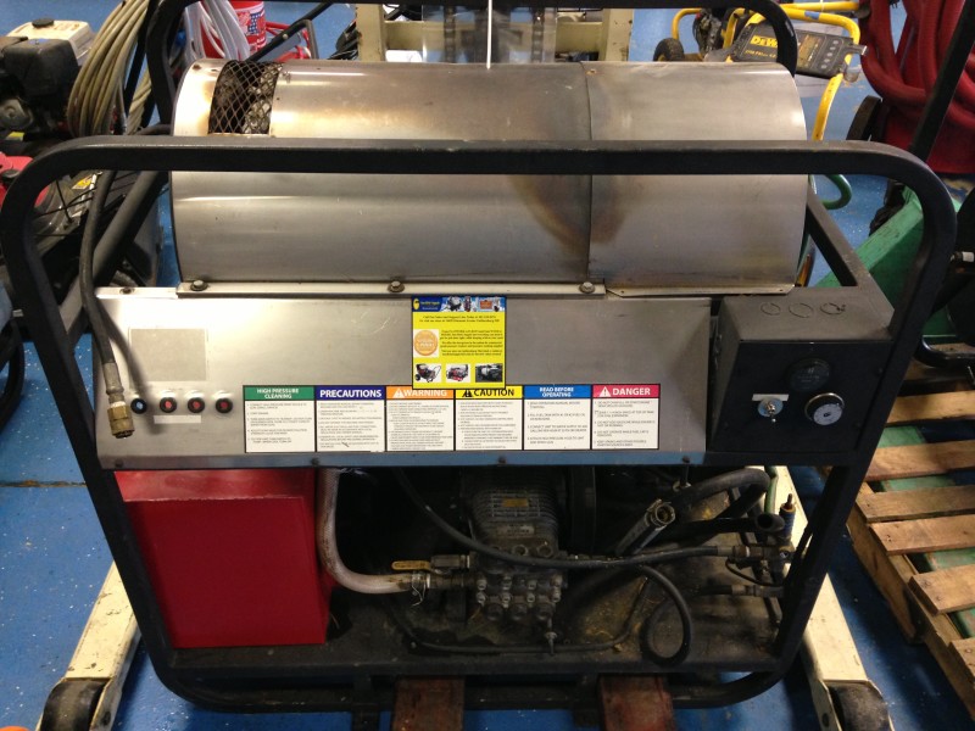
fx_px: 929
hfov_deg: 55.4
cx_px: 488
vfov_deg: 42.9
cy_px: 366
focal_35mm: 33
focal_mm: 4.13
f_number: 2.4
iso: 250
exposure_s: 1/20
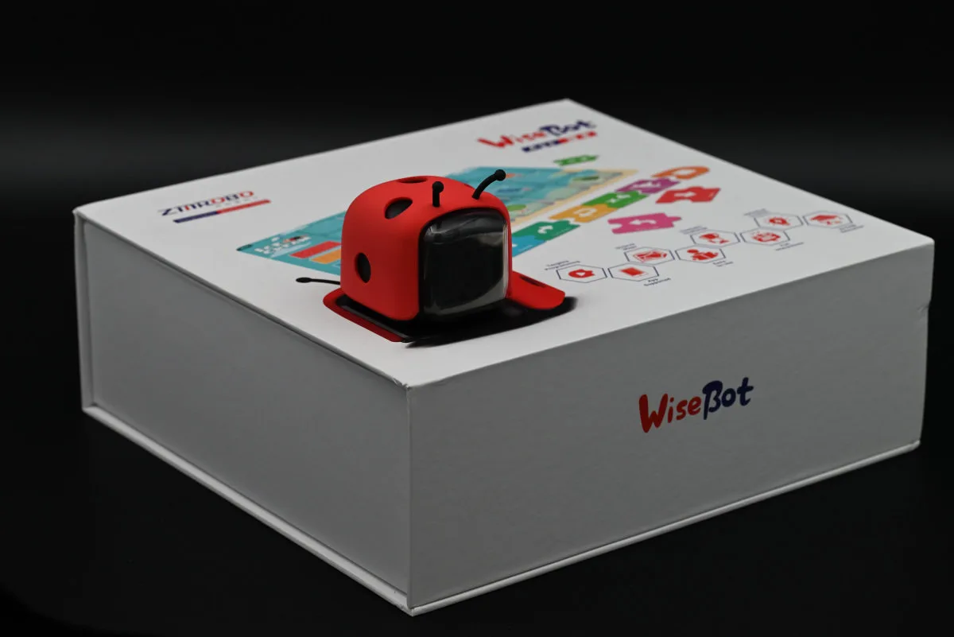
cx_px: 477
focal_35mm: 105
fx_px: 2783
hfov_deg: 19.4
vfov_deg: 13.1
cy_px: 318
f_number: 10
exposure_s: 1/80
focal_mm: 105
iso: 800
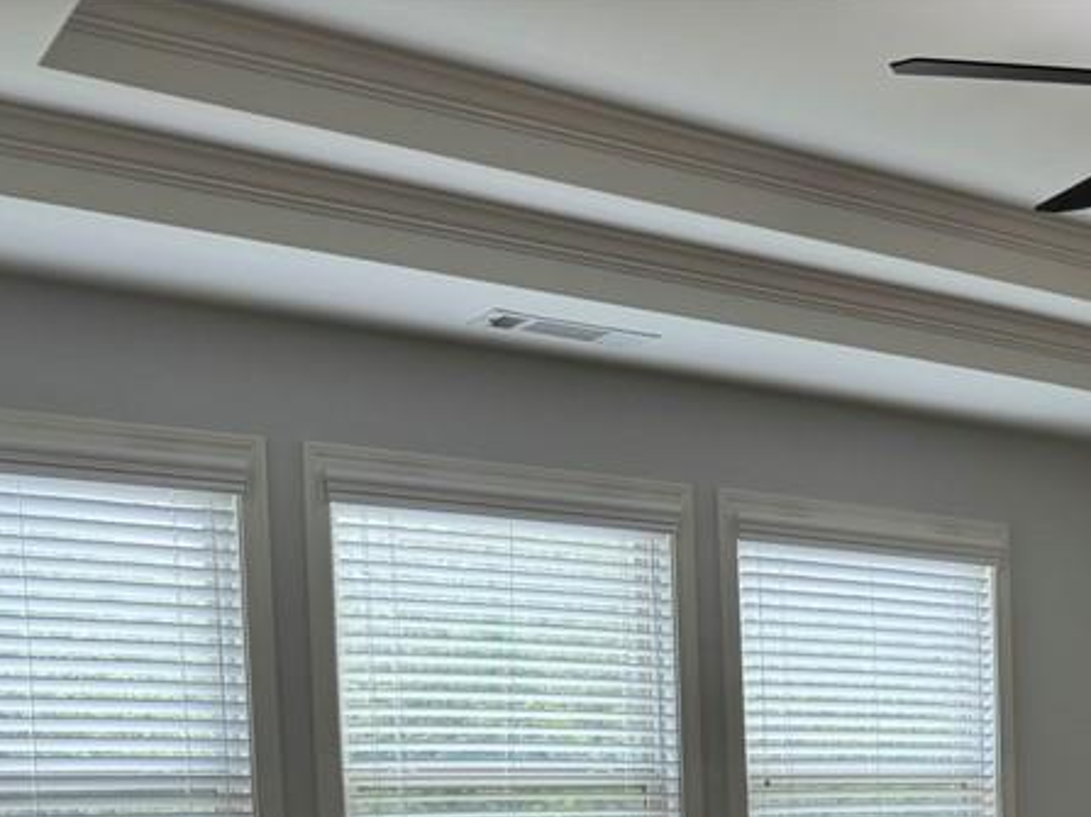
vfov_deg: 24.5
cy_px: 929
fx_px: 1733
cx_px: 1228
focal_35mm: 55
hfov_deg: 30.8
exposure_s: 1/120
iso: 160
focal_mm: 6.76
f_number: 1.78
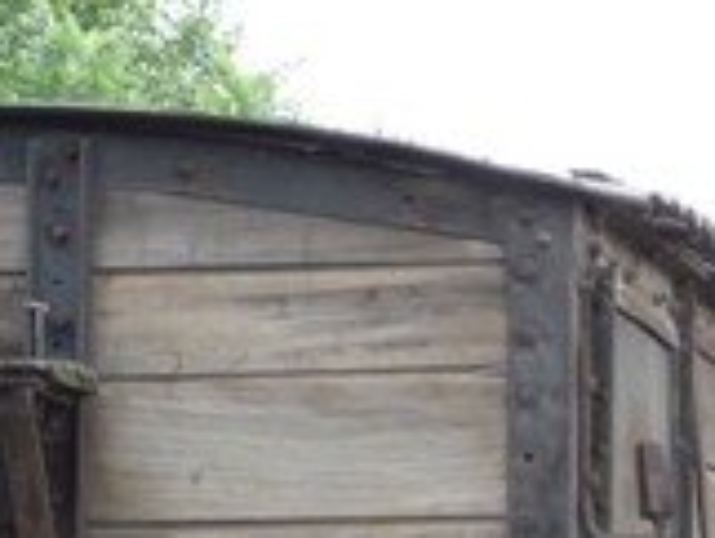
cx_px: 444
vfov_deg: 4.5
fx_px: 6759
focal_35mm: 327
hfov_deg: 6.1
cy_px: 952
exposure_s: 1/80
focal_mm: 15.3
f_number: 5.7
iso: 400
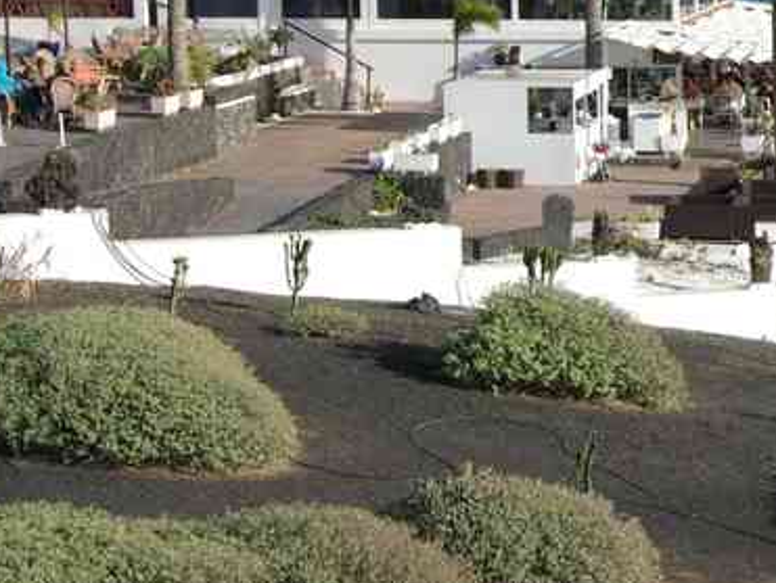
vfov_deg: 11.6
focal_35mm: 127
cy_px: 107
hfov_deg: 15.1
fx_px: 2850
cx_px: 887
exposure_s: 1/250
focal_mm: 32.5
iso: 100
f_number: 8
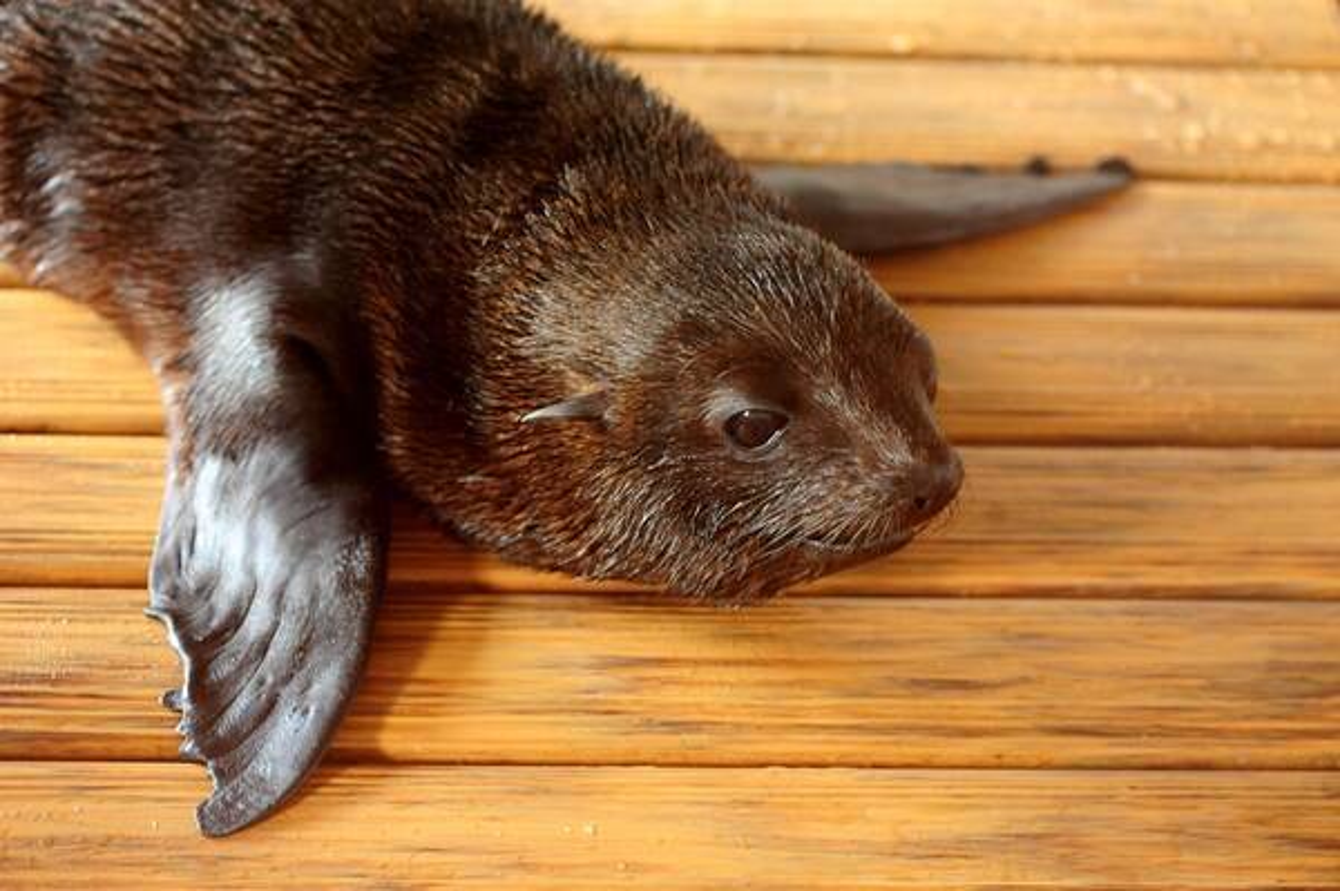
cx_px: 670
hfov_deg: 19.5
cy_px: 446
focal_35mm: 105
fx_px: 3905
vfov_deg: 13.0
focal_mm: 105
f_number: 4.5
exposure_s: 1/80
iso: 2500
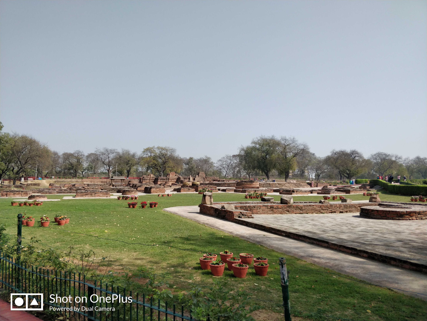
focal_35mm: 24
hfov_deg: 71.6
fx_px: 296
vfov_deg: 56.8
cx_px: 214
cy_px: 160
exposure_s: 1/1504
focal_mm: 4.1
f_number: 1.7
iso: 100
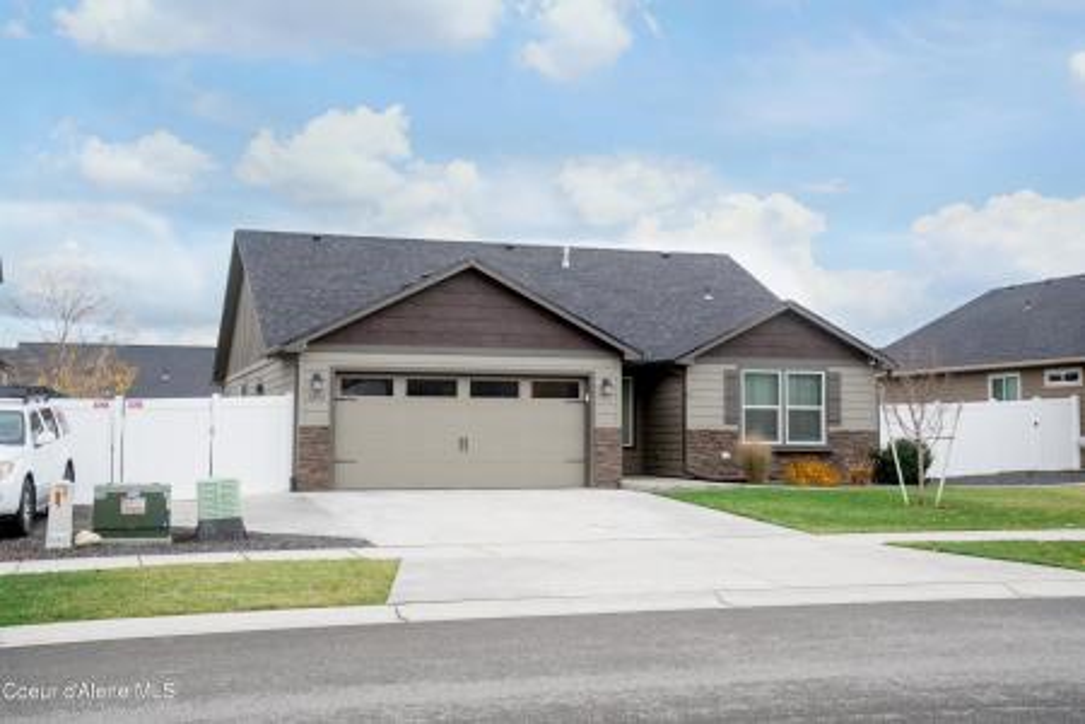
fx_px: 1386
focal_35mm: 46
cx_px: 542
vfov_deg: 29.2
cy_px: 362
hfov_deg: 42.7
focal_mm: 46
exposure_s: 1/320
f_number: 8
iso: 50
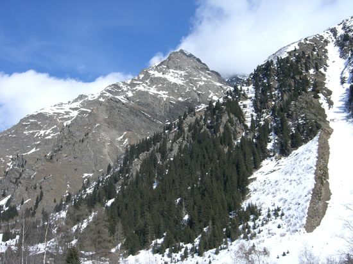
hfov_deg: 49.0
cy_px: 132
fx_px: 387
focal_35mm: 38
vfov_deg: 37.7
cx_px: 176
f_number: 8
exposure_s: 1/200
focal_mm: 7.9
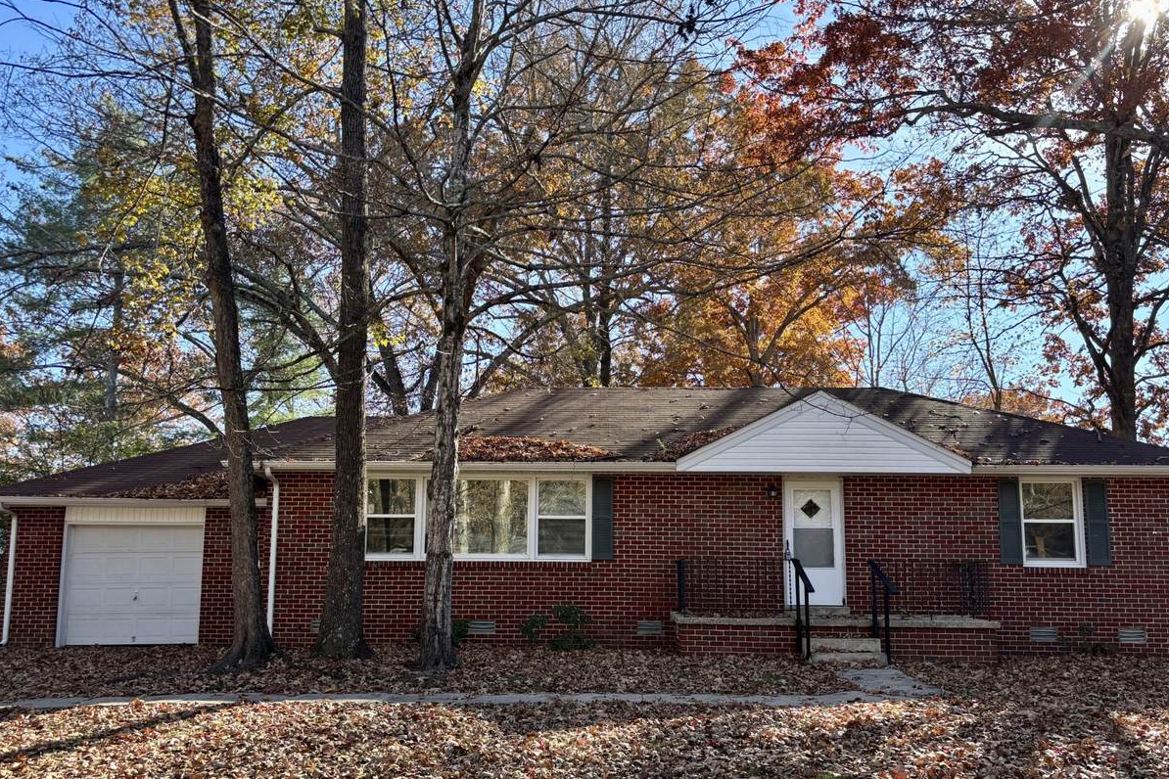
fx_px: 942
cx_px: 592
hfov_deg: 63.7
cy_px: 466
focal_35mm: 29
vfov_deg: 44.7
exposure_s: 1/484
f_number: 1.6
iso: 50
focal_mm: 5.96
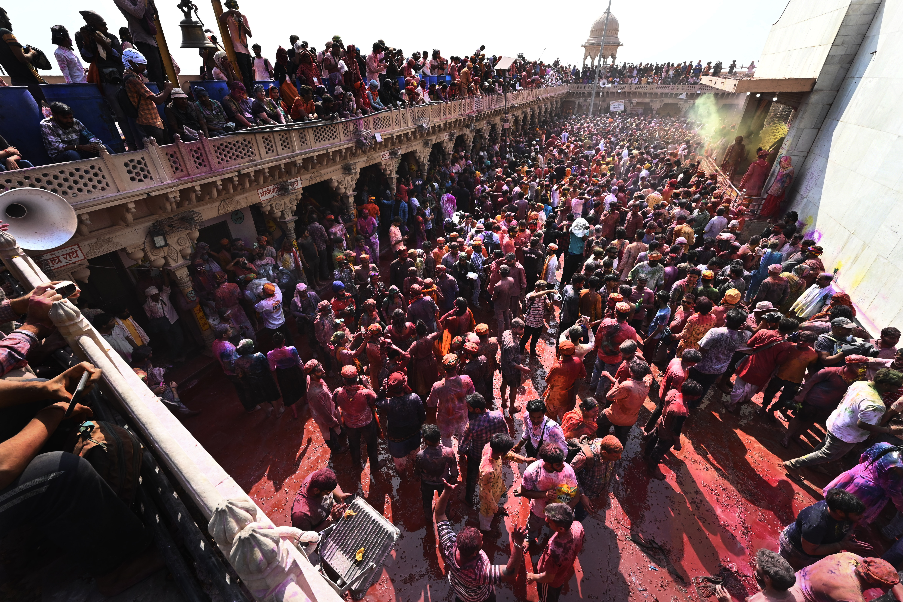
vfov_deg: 79.2
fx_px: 364
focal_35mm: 14
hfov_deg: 102.3
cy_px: 301
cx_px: 452
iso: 800
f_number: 10
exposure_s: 1/500
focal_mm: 14.5
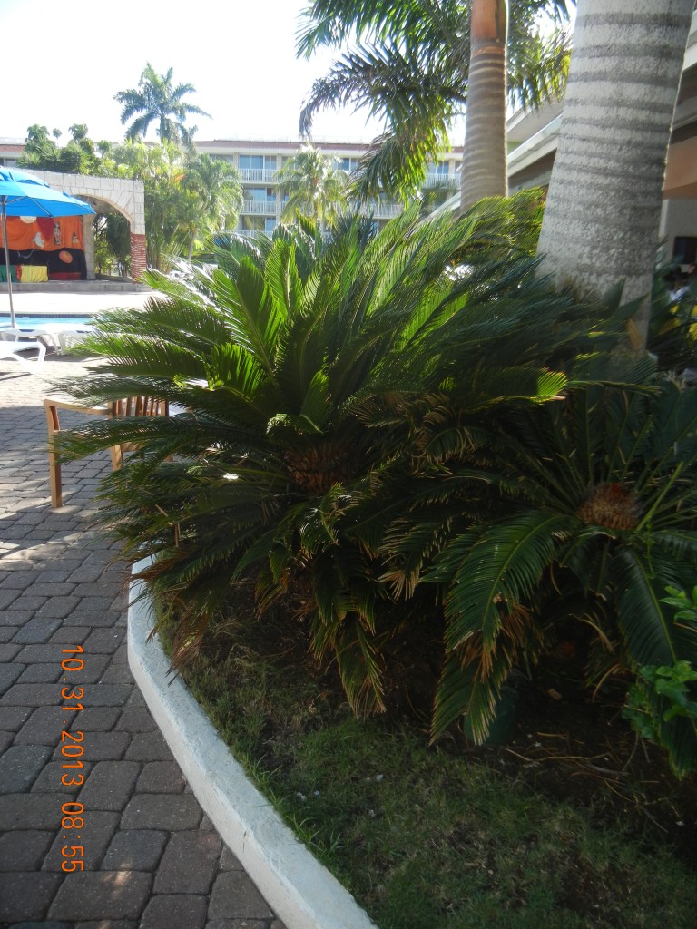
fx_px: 805
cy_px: 464
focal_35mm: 30
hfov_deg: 46.8
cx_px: 348
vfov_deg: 60.0
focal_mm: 5.4
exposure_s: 1/297
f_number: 3.5
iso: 160
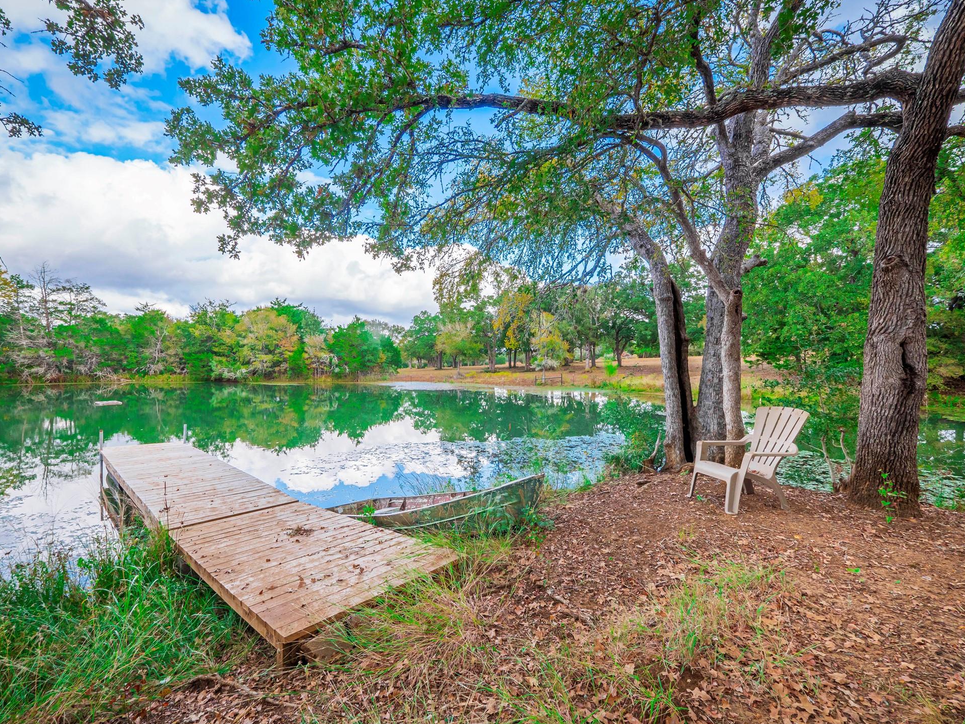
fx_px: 418
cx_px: 460
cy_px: 370
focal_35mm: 15
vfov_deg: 81.8
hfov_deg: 98.1
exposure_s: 1/125
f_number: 8
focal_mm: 7
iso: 200
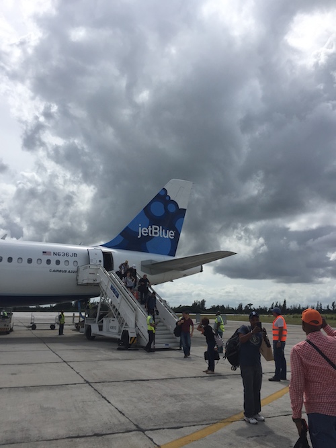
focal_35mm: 29
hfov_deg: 48.2
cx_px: 168
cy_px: 224
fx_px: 375
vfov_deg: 61.7
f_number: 2.2
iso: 32
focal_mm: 4.15
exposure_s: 1/4405
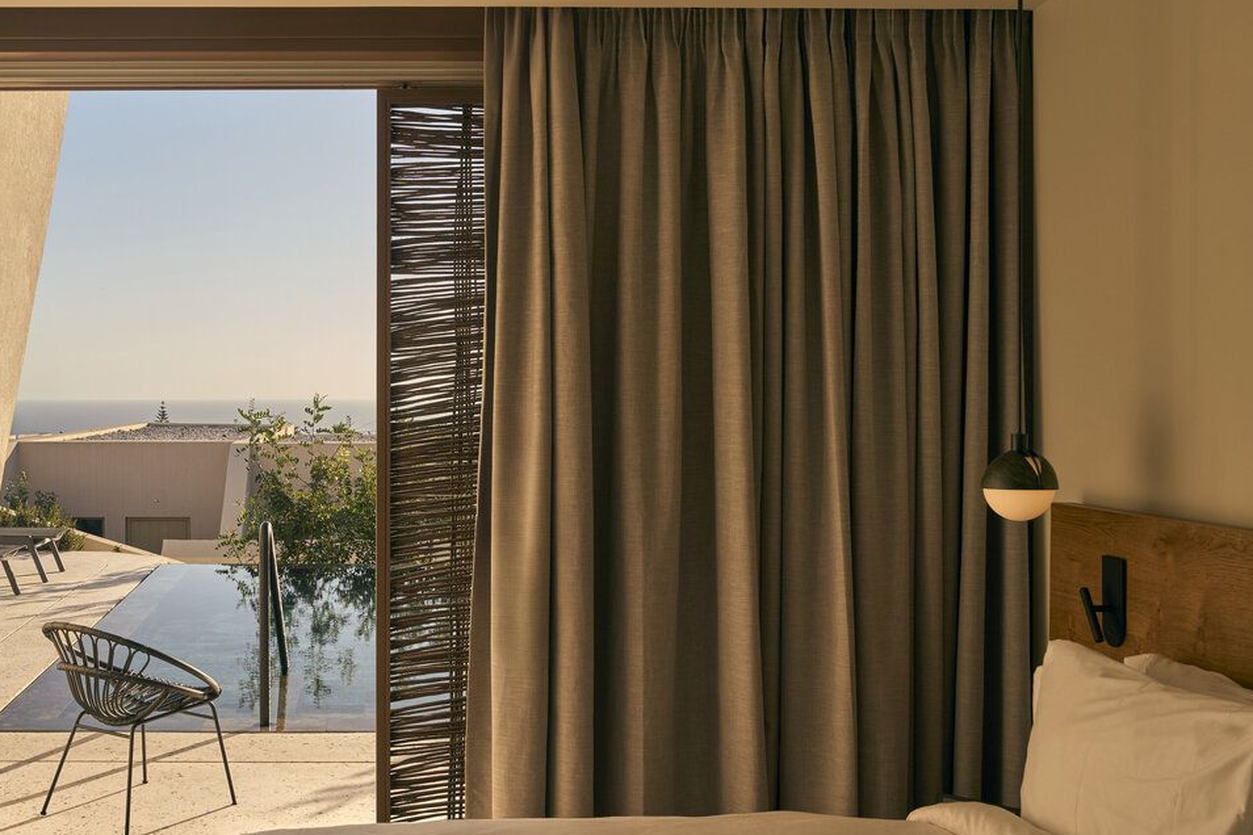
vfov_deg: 34.2
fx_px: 1357
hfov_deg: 49.2
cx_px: 496
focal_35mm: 39
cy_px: 424
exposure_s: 1/60
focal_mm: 31
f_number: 9
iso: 200
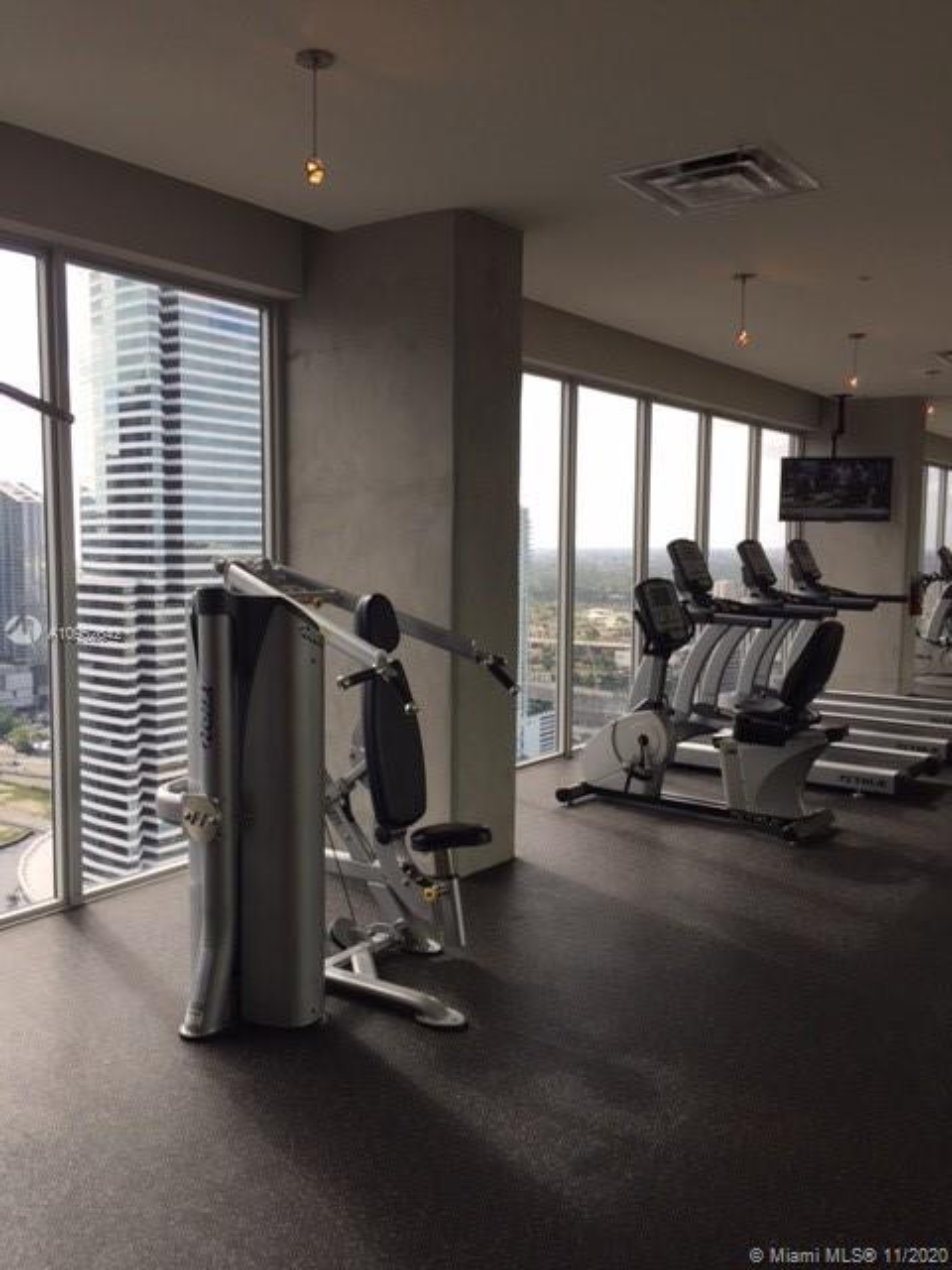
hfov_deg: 48.2
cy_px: 635
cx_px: 476
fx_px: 1063
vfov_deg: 61.7
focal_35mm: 29
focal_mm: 4.15
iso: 32
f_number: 2.2
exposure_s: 1/282
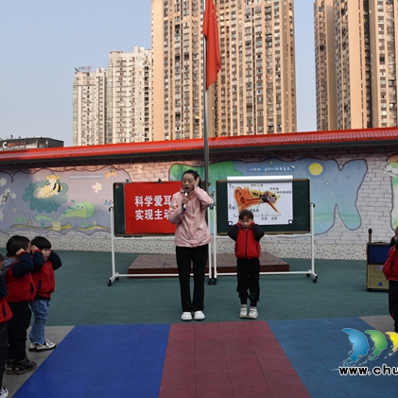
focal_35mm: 31
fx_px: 403
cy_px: 200
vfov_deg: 52.5
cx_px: 204
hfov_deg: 52.5
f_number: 10
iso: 400
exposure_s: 1/400
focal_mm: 24
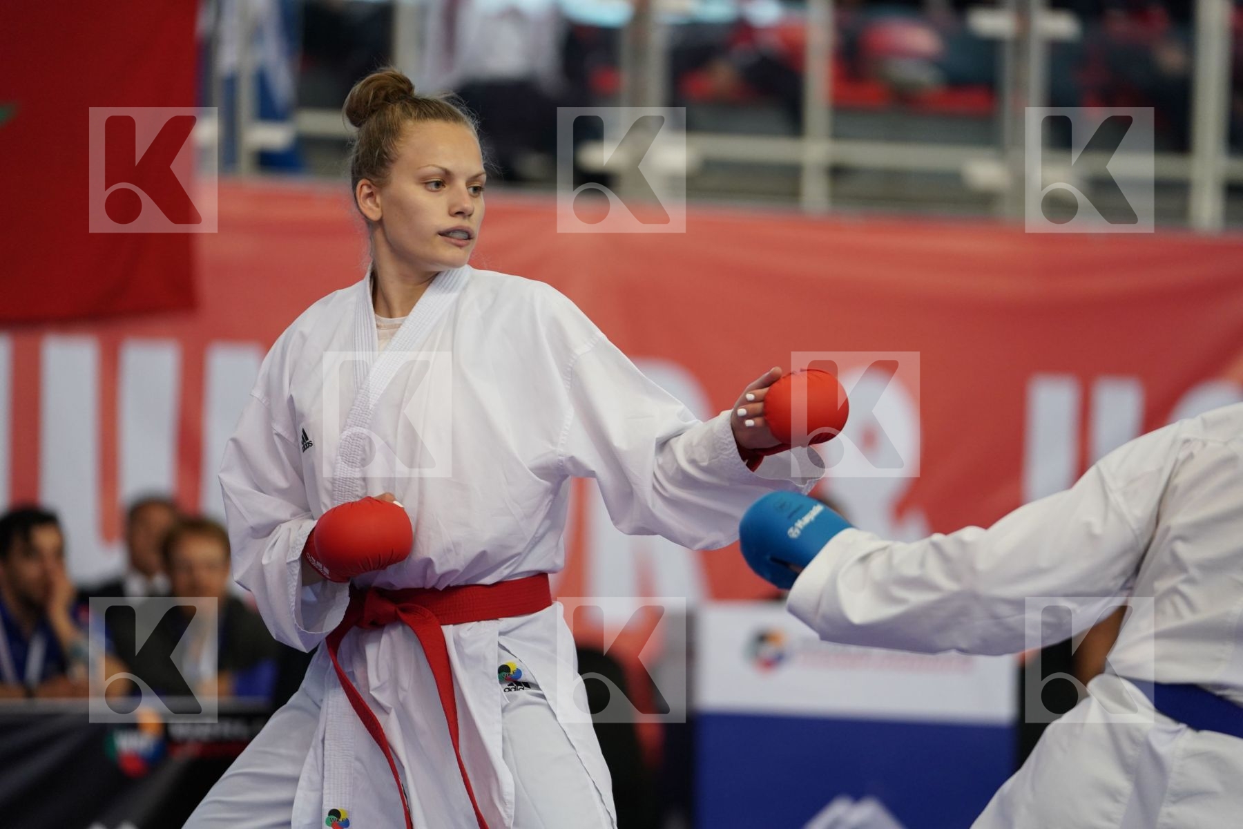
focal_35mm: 187
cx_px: 622
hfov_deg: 11.0
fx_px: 6456
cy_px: 414
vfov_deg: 7.3
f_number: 2.8
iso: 2000
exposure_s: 1/1000
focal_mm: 187
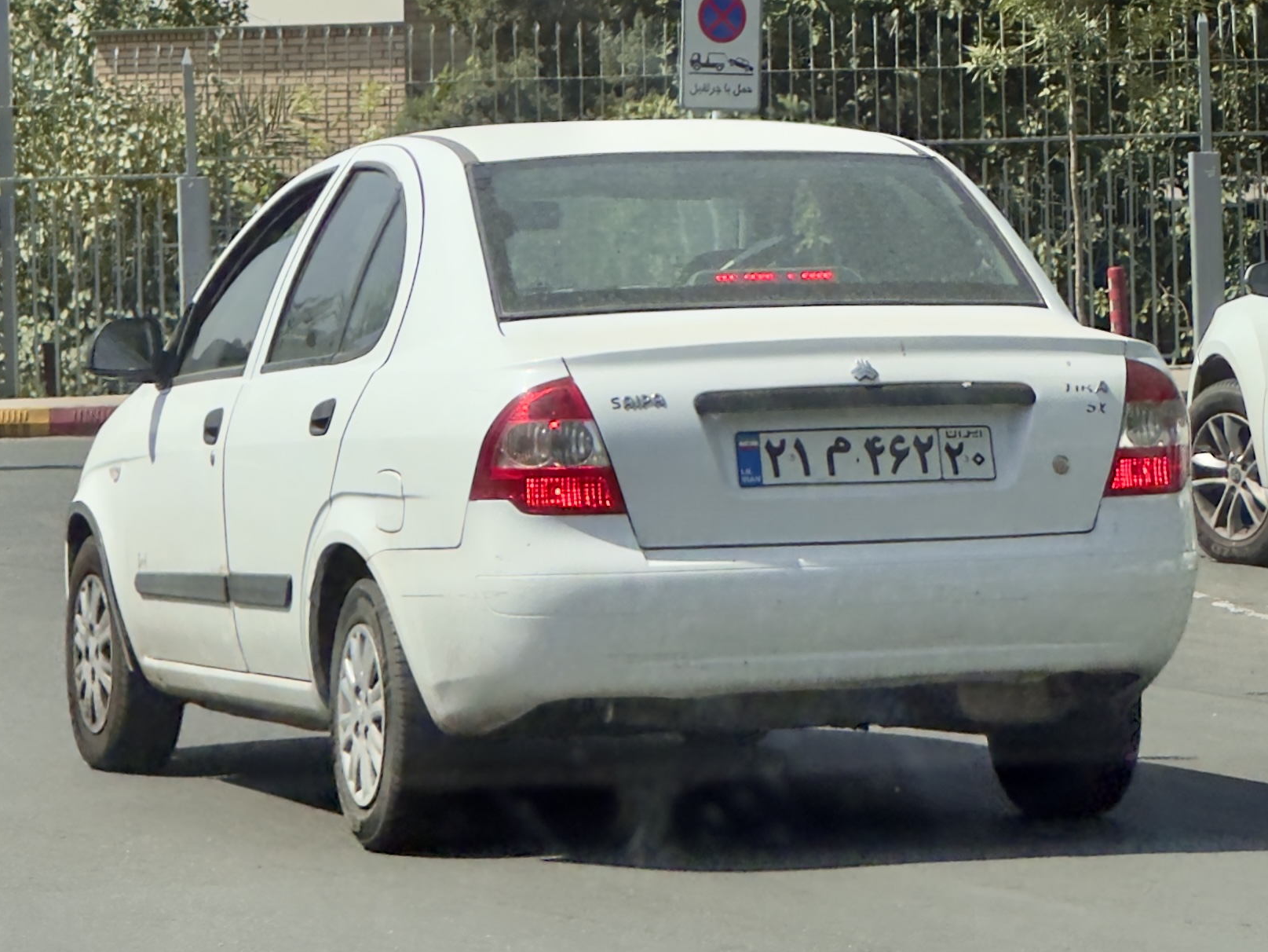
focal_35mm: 78
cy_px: 474
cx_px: 634
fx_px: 2858
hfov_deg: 25.0
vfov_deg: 18.9
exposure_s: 1/704
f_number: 2.8
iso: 25
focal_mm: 9
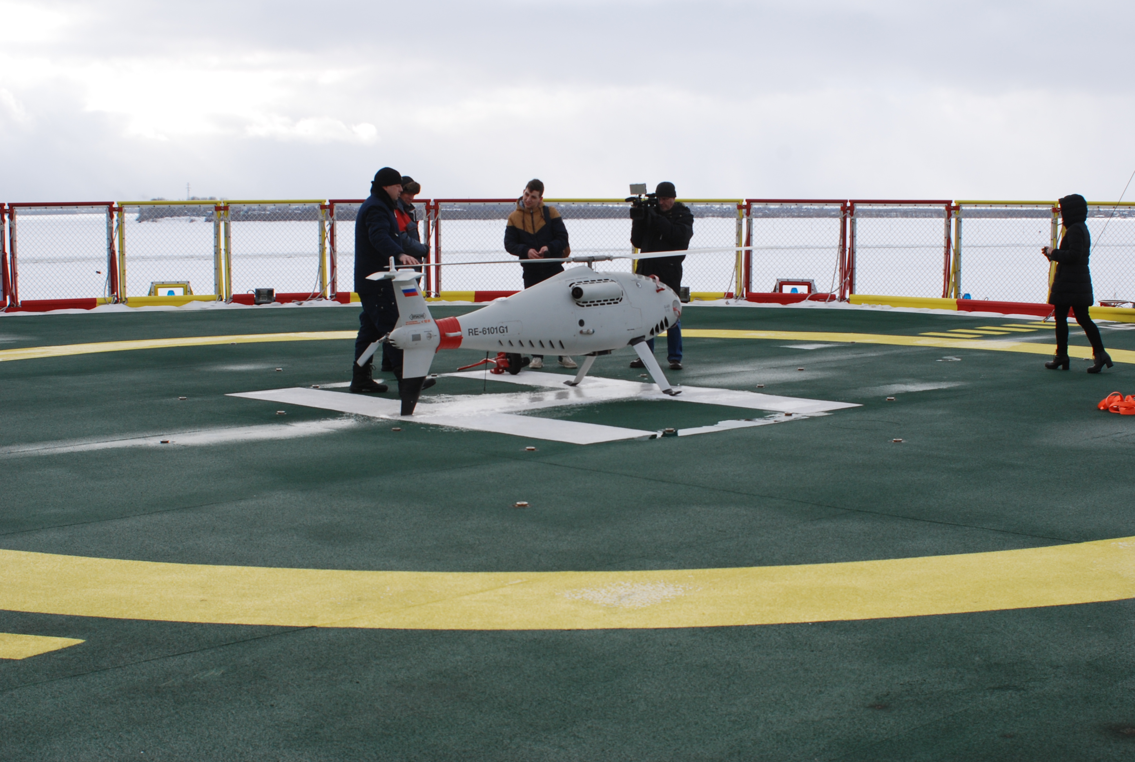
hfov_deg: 37.8
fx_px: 1659
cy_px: 381
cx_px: 568
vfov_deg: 25.9
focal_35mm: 52
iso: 200
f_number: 9
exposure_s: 1/320
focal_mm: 35
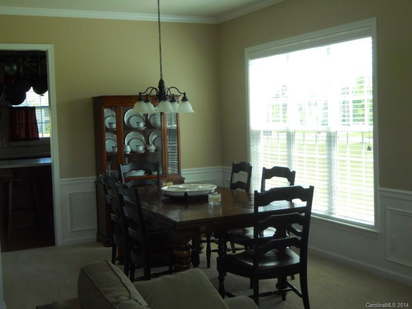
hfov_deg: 41.2
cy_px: 154
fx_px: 547
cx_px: 206
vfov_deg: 31.5
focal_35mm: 46
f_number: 3.4
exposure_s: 1/250
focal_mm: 8.3
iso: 320
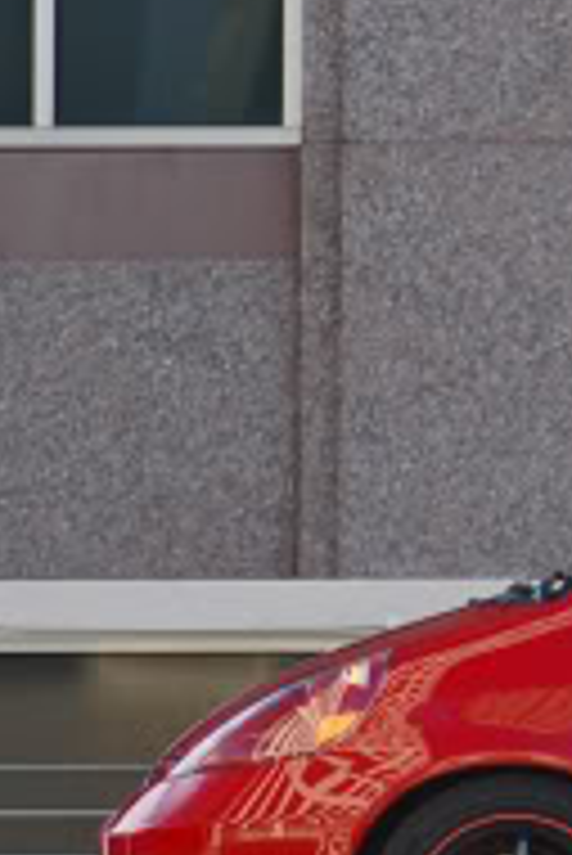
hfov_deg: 1.8
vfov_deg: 2.7
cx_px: 1180
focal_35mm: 772
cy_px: 477
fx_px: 18364
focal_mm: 130
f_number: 5.6
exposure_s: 1/250
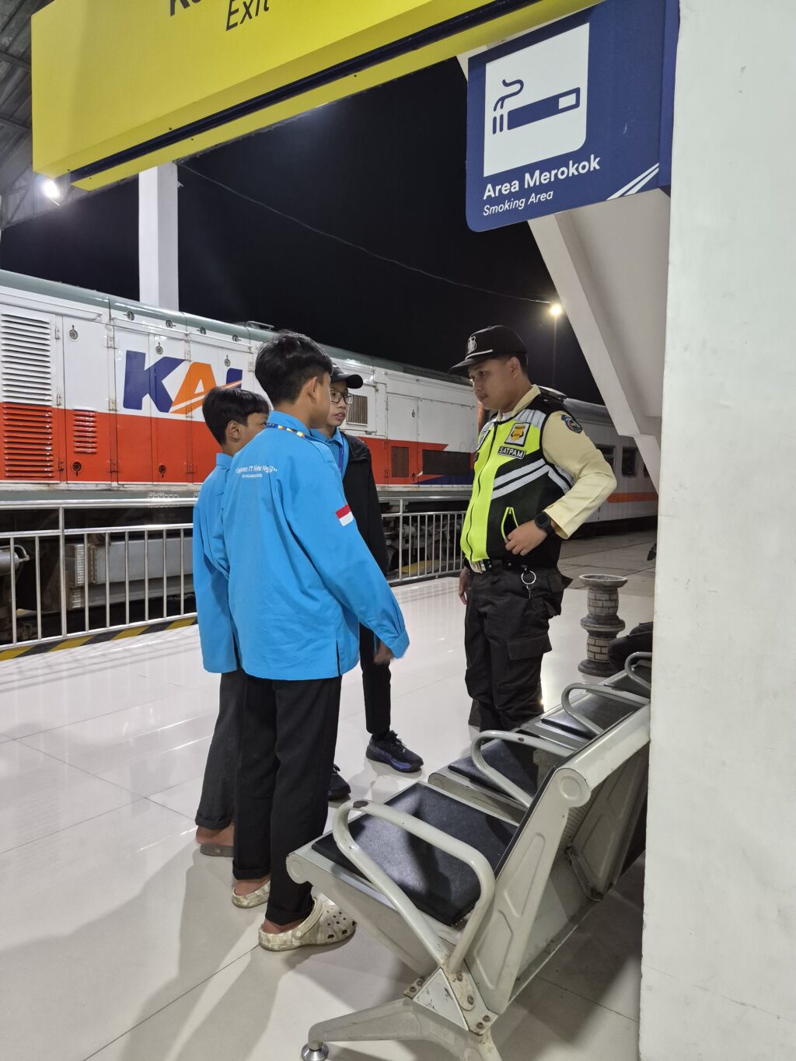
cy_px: 530
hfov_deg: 58.9
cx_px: 398
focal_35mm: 23
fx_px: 705
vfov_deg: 73.9
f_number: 1.8
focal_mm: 5.4
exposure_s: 1/100
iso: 1000
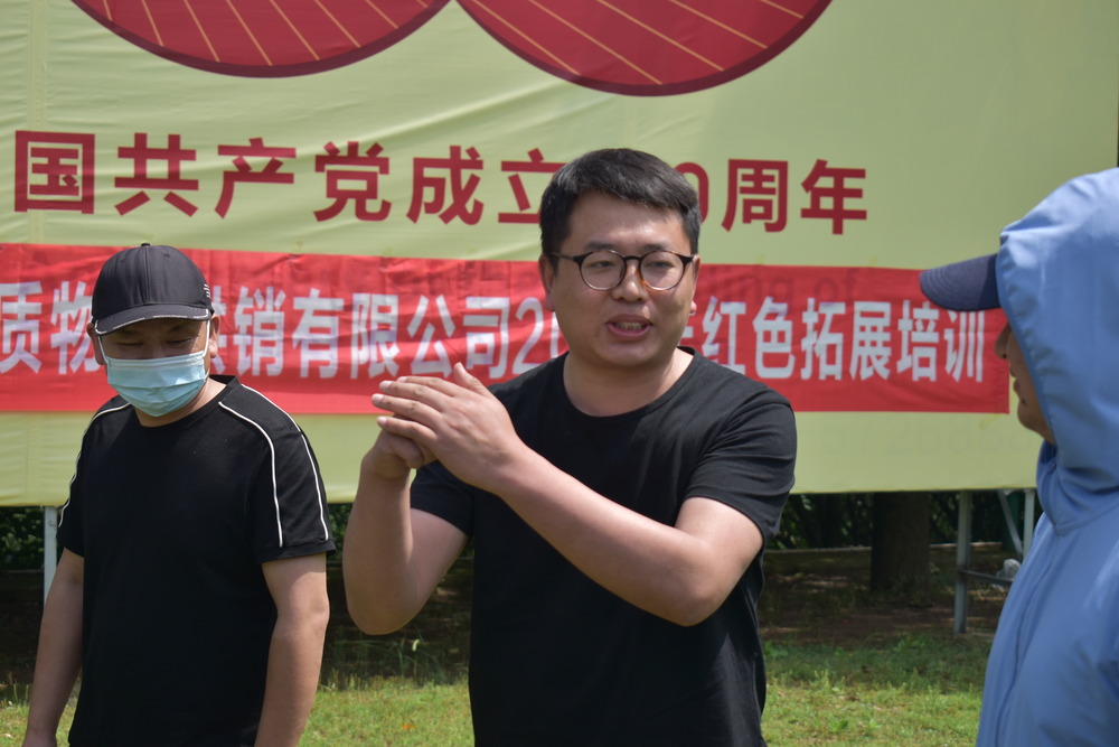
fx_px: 2145
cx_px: 560
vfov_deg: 19.7
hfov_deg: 29.2
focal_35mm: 69
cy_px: 374
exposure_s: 1/500
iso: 100
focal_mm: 46
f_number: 5.3
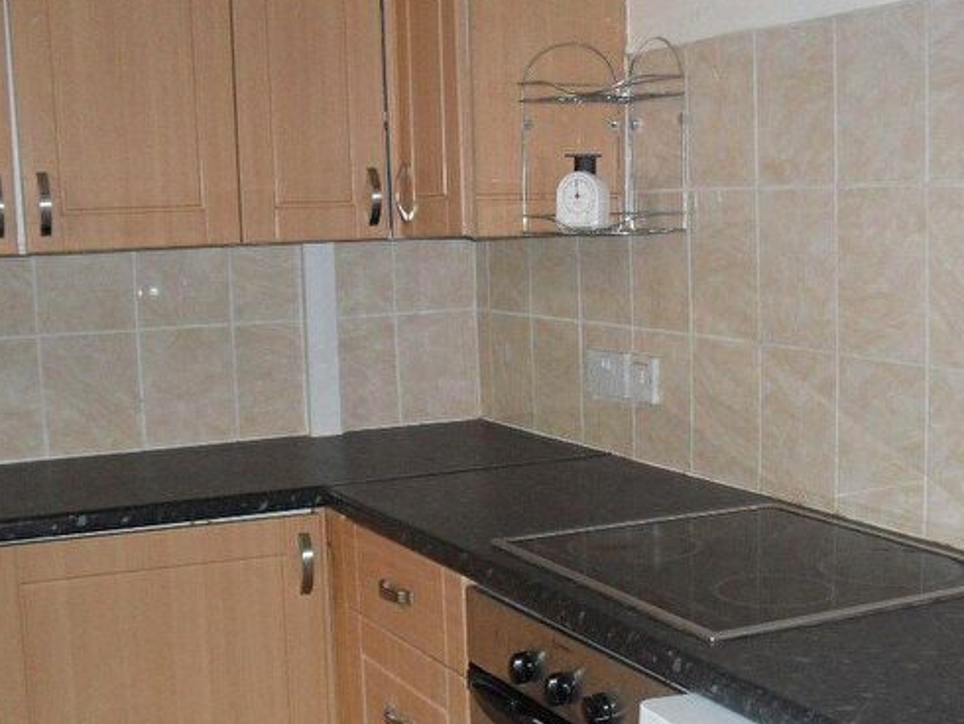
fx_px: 1393
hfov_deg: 38.0
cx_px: 582
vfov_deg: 28.9
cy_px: 487
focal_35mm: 50
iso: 200
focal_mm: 6.3
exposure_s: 1/45
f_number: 3.2
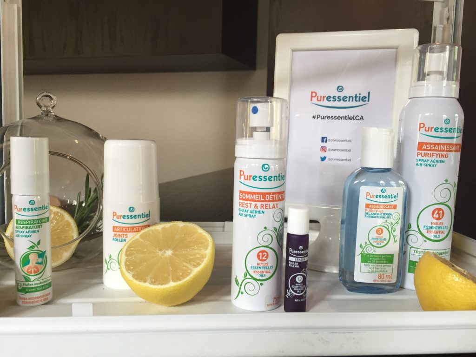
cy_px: 178
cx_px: 238
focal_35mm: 29
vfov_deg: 48.2
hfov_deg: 61.7
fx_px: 399
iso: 40
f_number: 2.2
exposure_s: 1/30
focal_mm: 4.15
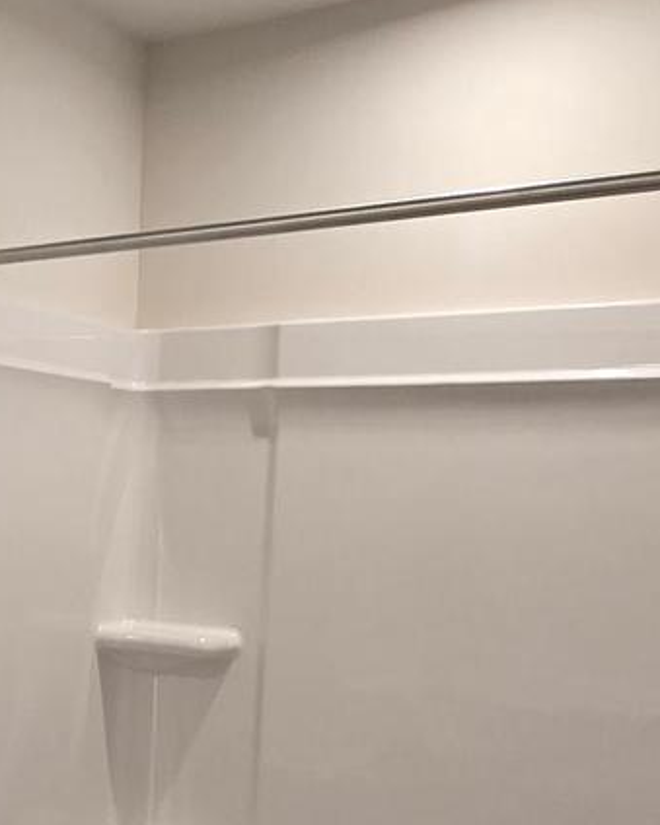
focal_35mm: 46
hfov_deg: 29.7
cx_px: -55
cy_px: 576
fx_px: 1124
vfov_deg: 39.7
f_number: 2.2
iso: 80
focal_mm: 2.2
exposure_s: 1/60
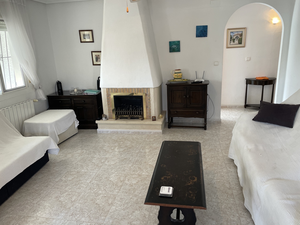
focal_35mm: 26
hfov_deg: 67.3
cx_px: 150
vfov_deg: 53.1
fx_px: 225
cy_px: 112
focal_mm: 4.2
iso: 125
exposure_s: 1/100
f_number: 1.6
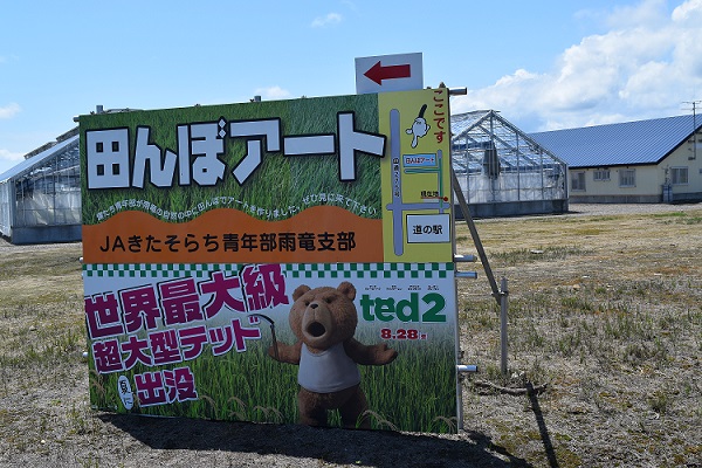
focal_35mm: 44
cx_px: 351
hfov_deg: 45.0
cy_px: 234
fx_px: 848
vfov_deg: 30.8
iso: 200
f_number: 10
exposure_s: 1/400
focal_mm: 29
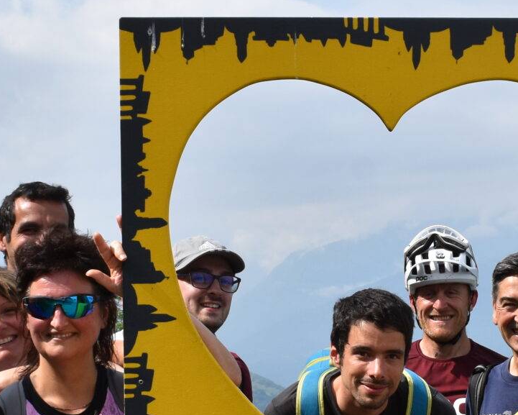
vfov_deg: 11.8
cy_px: 346
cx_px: 398
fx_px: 1993
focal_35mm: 130
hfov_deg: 14.7
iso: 200
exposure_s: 1/400
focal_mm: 26
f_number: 10
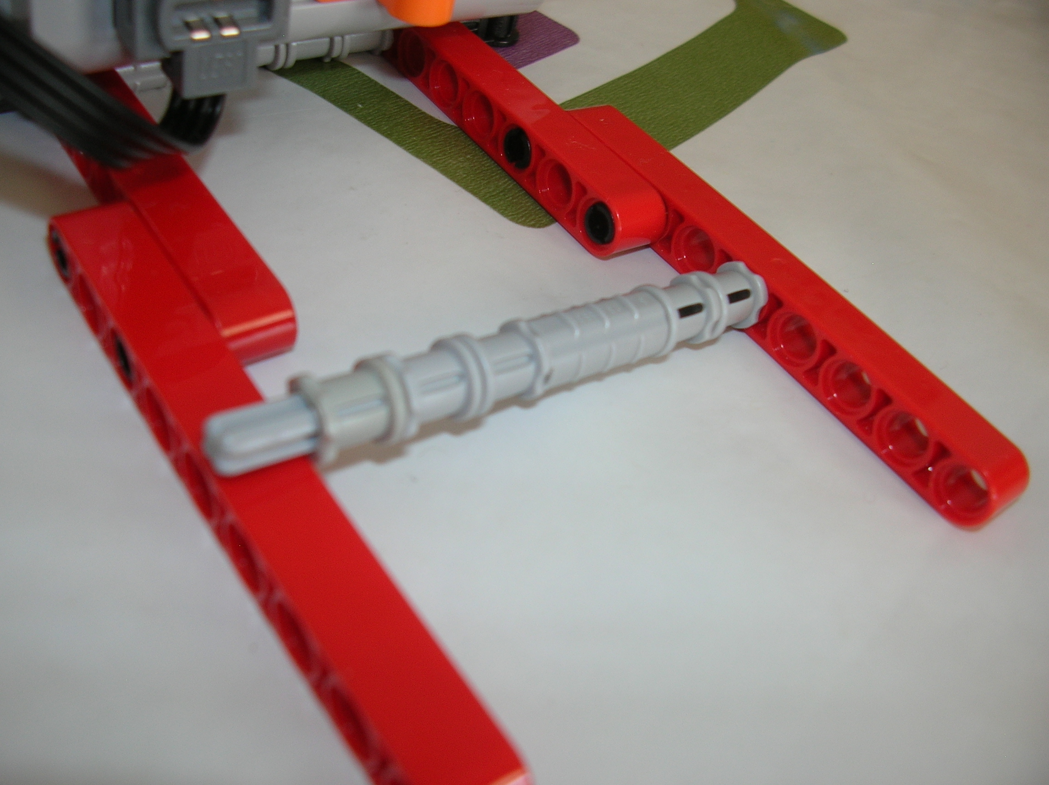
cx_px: 524
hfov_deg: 52.7
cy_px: 392
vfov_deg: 40.6
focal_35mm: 35
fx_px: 1060
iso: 50
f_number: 2.8
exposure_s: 1/30
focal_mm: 5.8
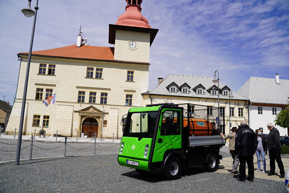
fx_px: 225
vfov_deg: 46.4
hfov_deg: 65.5
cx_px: 144
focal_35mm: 28
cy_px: 96
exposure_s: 1/1250
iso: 100
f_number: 5
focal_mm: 28
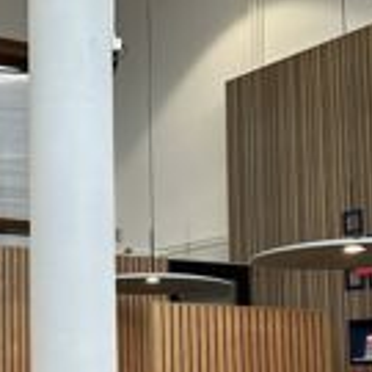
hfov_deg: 21.0
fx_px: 961
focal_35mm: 79
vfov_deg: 21.7
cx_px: -19
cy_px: 276
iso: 125
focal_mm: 6.86
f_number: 1.78
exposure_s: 1/100
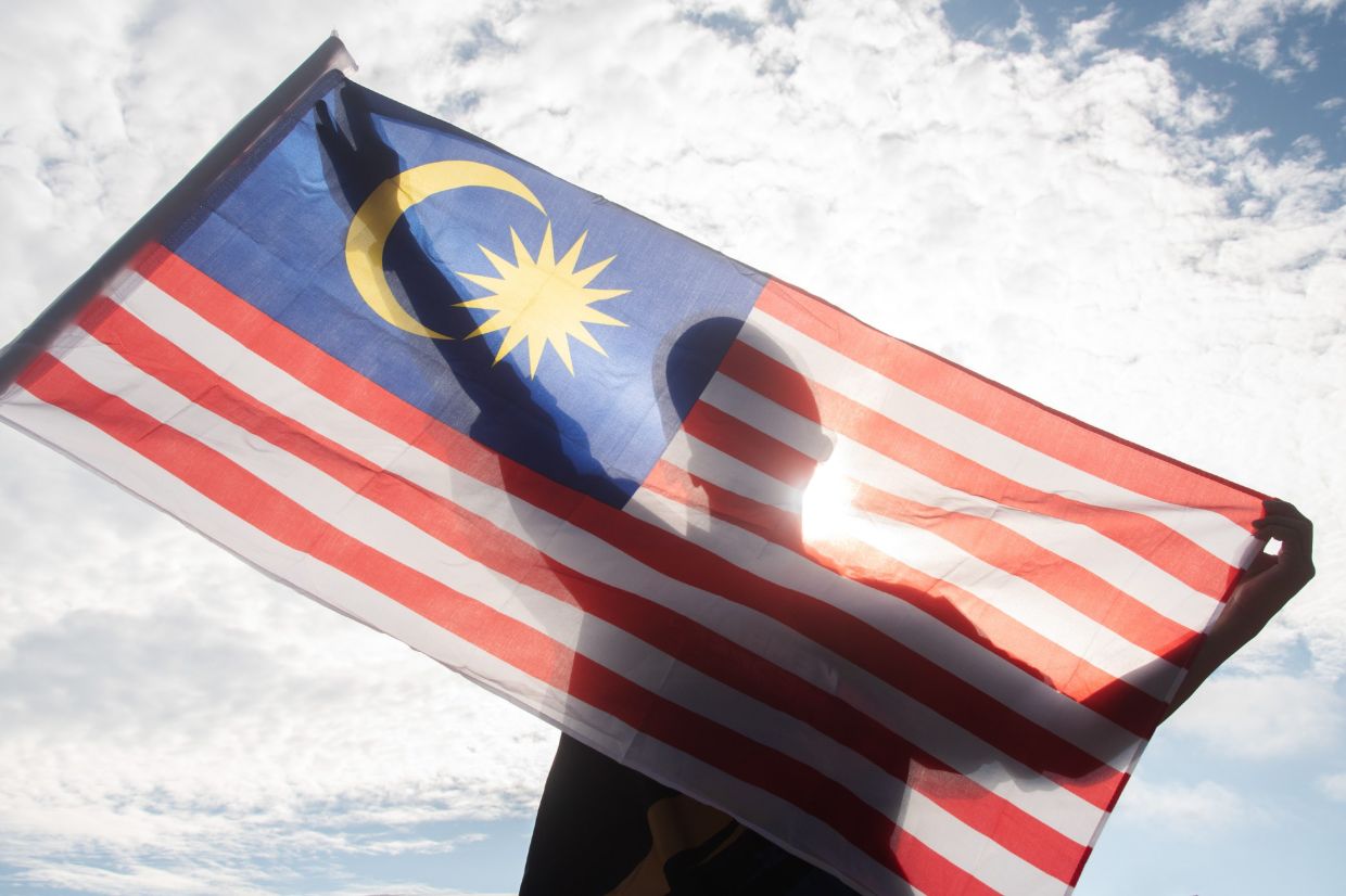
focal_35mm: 120
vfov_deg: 11.4
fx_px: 4485
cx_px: 673
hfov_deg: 17.1
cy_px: 448
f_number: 8
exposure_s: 1/1000
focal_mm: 120
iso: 400
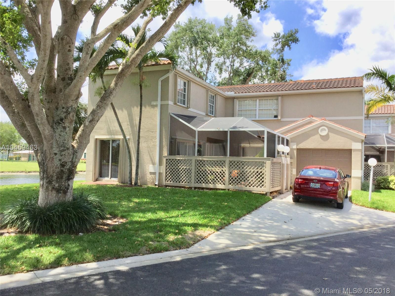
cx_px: 198
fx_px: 354
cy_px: 148
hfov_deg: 58.4
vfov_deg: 45.4
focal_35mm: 31
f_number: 2.4
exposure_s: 1/905
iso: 25
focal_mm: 3.3
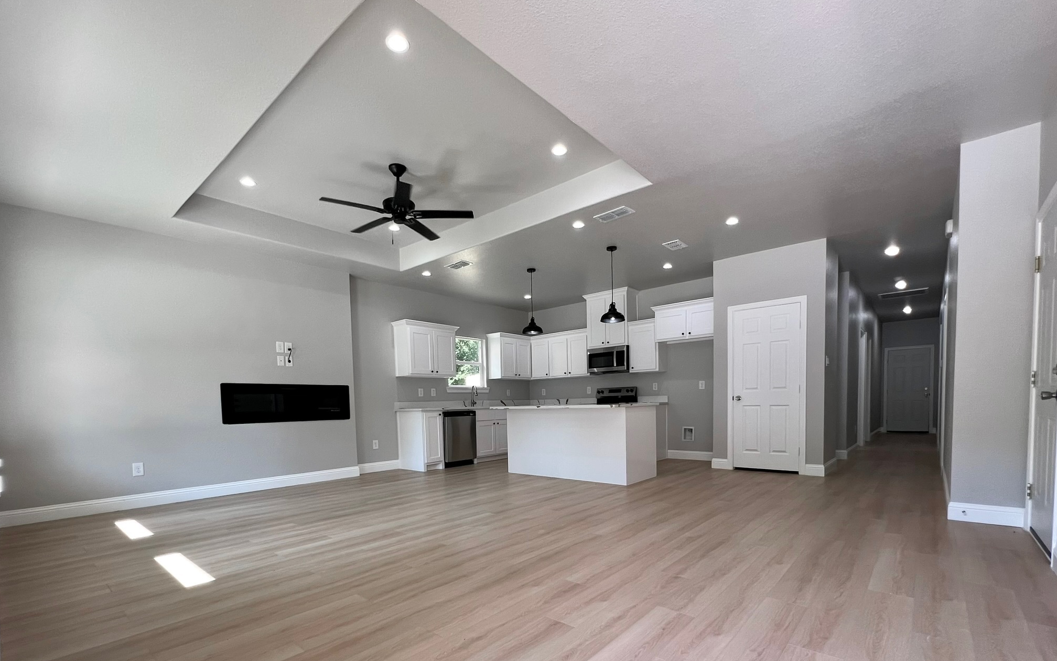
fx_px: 403
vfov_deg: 77.9
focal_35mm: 14
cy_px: 389
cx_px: 529
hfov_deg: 105.3
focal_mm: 1.57
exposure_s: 1/99
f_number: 1.8
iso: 64
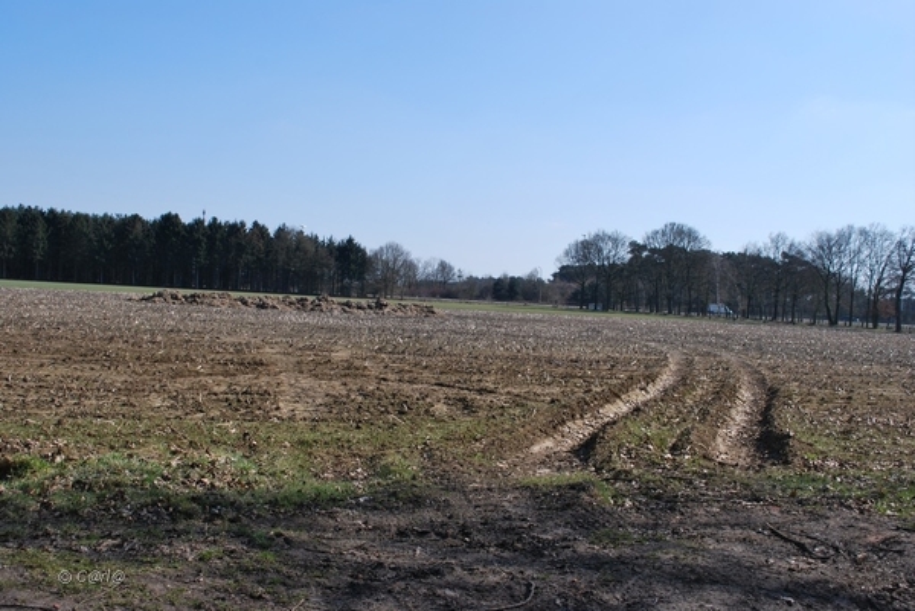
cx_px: 458
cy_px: 306
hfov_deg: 49.5
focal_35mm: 39
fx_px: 992
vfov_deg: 34.3
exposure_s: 1/200
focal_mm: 26
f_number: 7.1
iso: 100
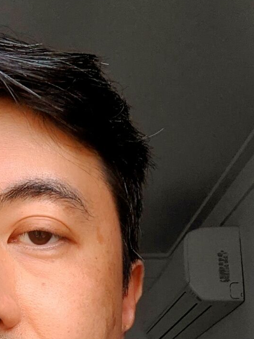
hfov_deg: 19.0
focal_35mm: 76
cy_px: 338
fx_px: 743
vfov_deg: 24.5
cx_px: 13
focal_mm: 2.47
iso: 58
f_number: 2
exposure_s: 1/80.6
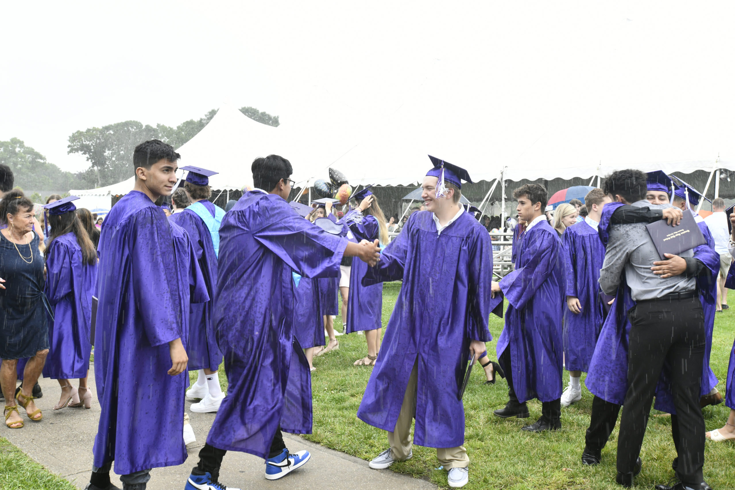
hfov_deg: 54.4
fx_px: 715
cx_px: 368
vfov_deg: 37.9
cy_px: 245
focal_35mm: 35
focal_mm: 35
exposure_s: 1/250
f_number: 14
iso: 1600
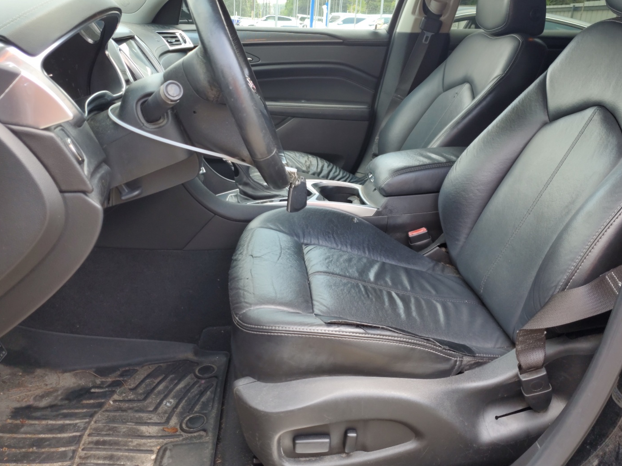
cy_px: 210
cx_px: 334
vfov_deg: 46.7
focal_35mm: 30
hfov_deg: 59.9
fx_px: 539
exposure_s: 1/213
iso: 50
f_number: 1.5
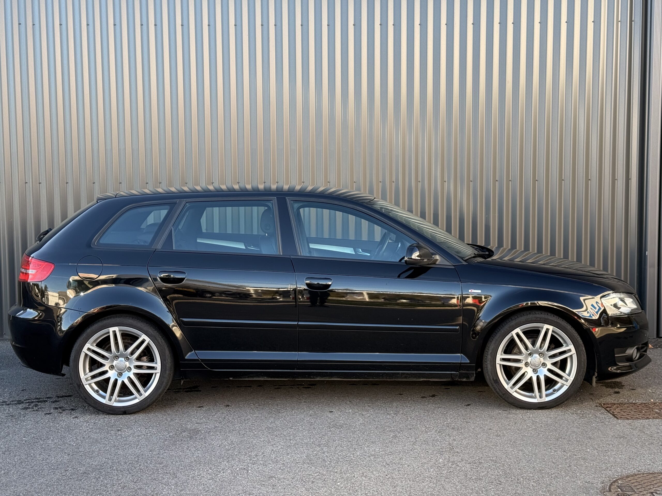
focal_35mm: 48
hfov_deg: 39.7
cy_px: 248
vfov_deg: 30.3
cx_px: 331
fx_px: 918
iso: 80
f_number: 1.78
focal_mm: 6.76
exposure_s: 1/405
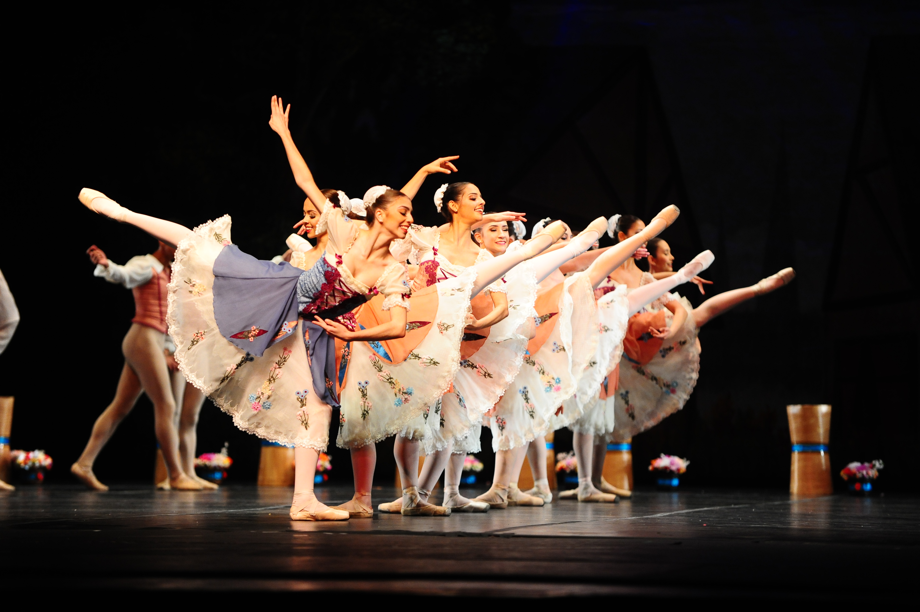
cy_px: 306
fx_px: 4852
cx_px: 460
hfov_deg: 10.8
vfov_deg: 7.2
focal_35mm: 190
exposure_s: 1/1000
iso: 2500
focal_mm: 190
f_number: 3.5
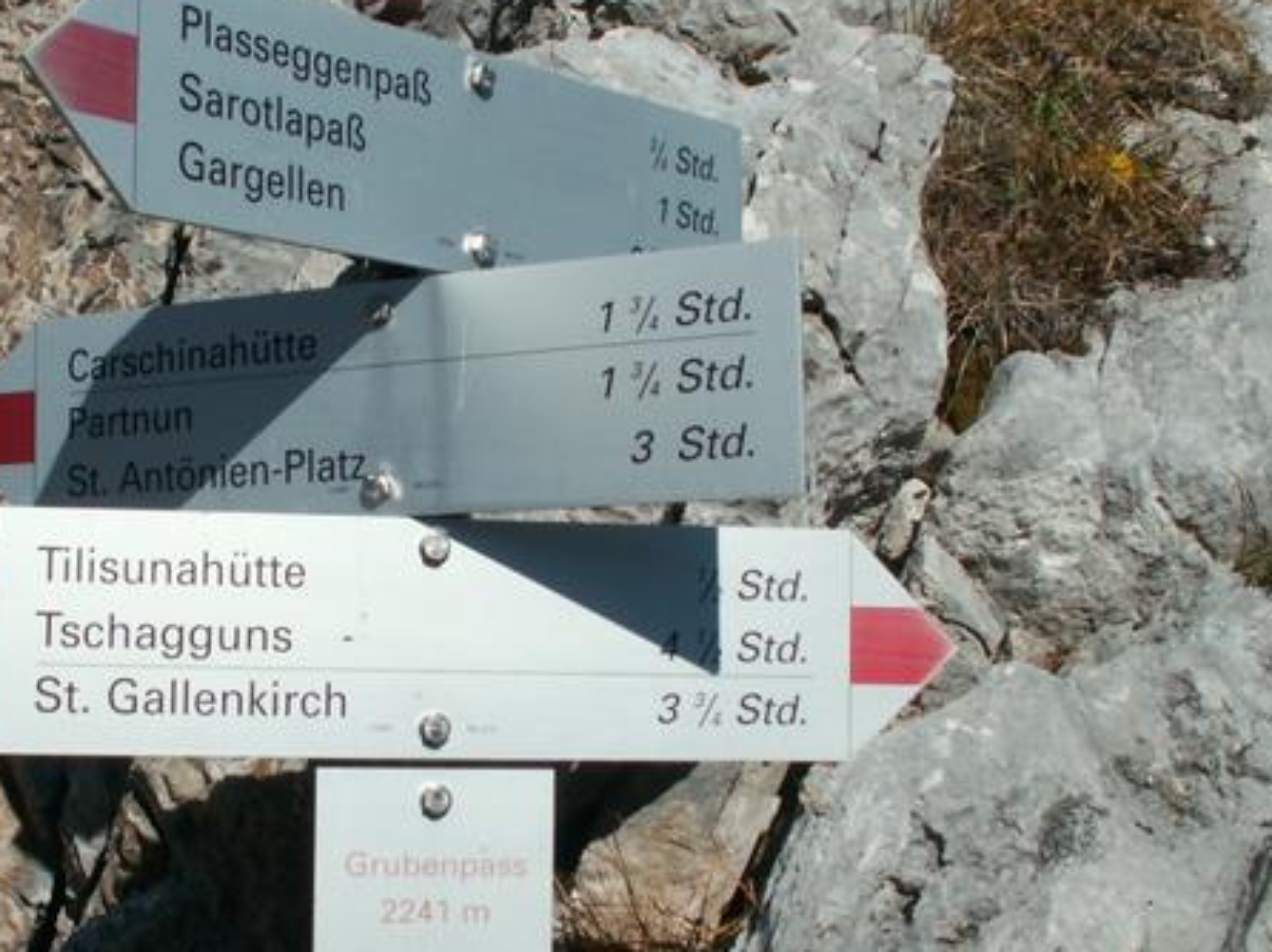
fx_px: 2057
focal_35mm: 56
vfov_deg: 26.1
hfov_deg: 34.1
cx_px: 422
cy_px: 507
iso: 50
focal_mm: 6.44
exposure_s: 1/800
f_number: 5
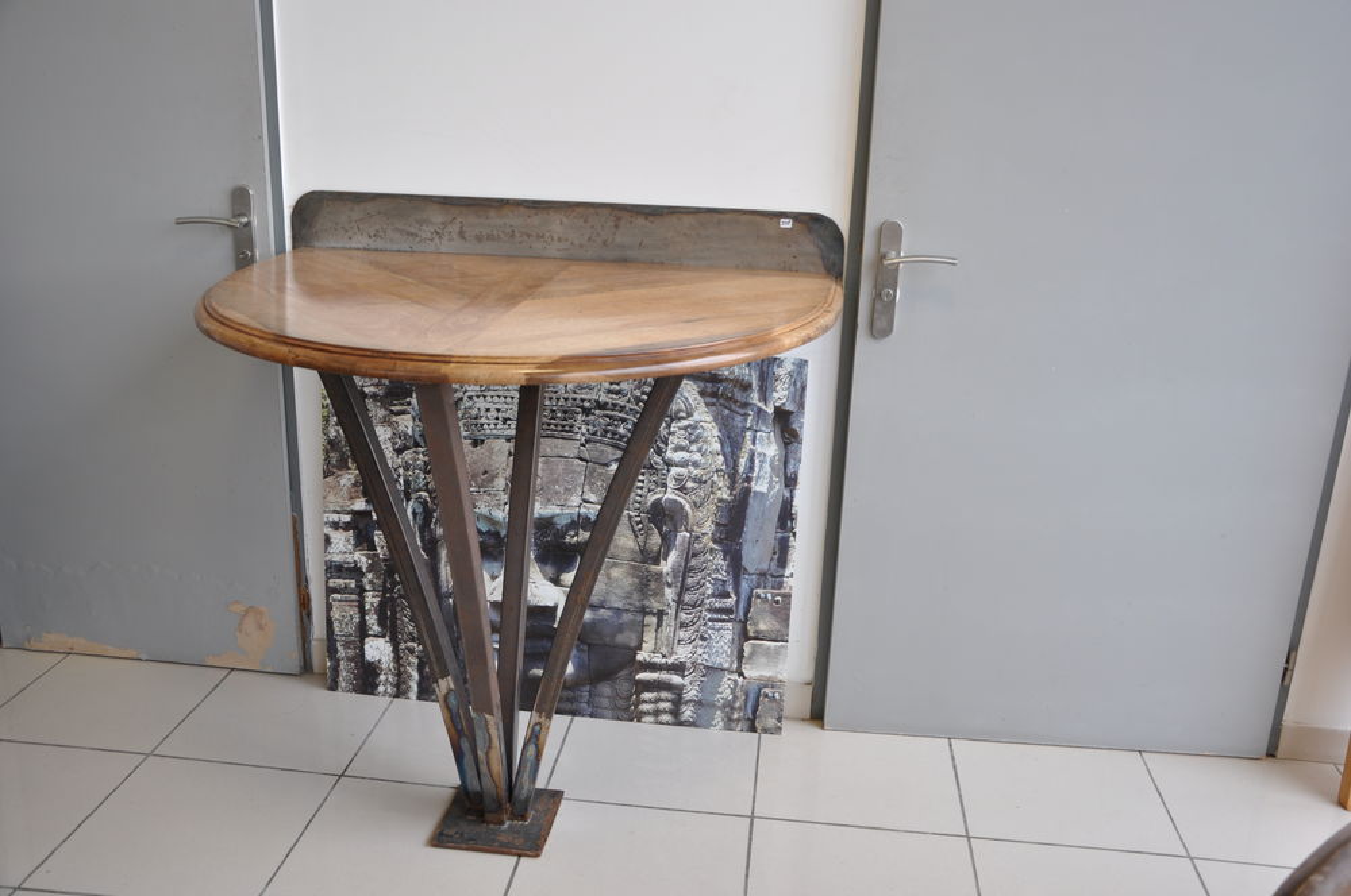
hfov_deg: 59.6
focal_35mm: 32
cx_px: 676
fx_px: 1181
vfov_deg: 41.6
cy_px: 448
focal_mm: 21
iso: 200
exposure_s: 1/30
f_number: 5.6
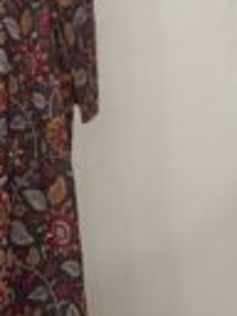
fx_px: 1598
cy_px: 68
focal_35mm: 175
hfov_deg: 8.4
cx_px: -57
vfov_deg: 11.3
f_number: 1.78
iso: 160
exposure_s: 1/50
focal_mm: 6.76
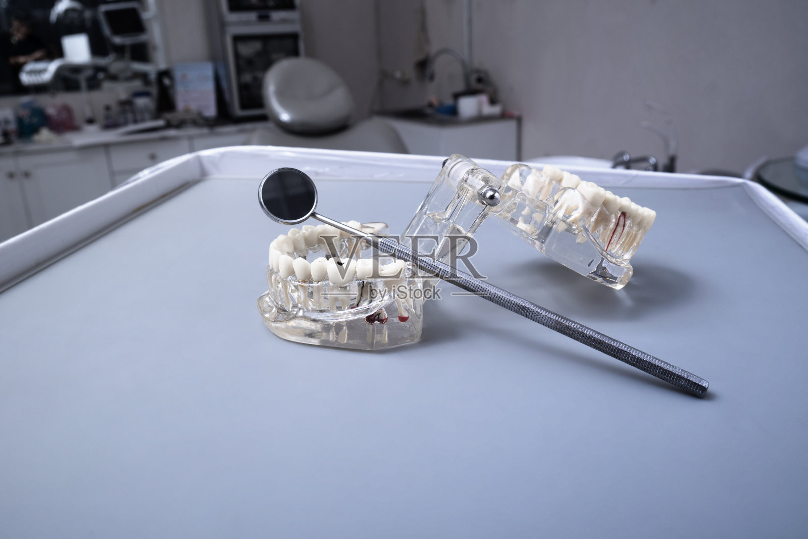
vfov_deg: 43.6
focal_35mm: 30
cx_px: 404
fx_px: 673
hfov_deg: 61.9
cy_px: 270
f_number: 8
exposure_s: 1/160
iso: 100
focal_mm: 20
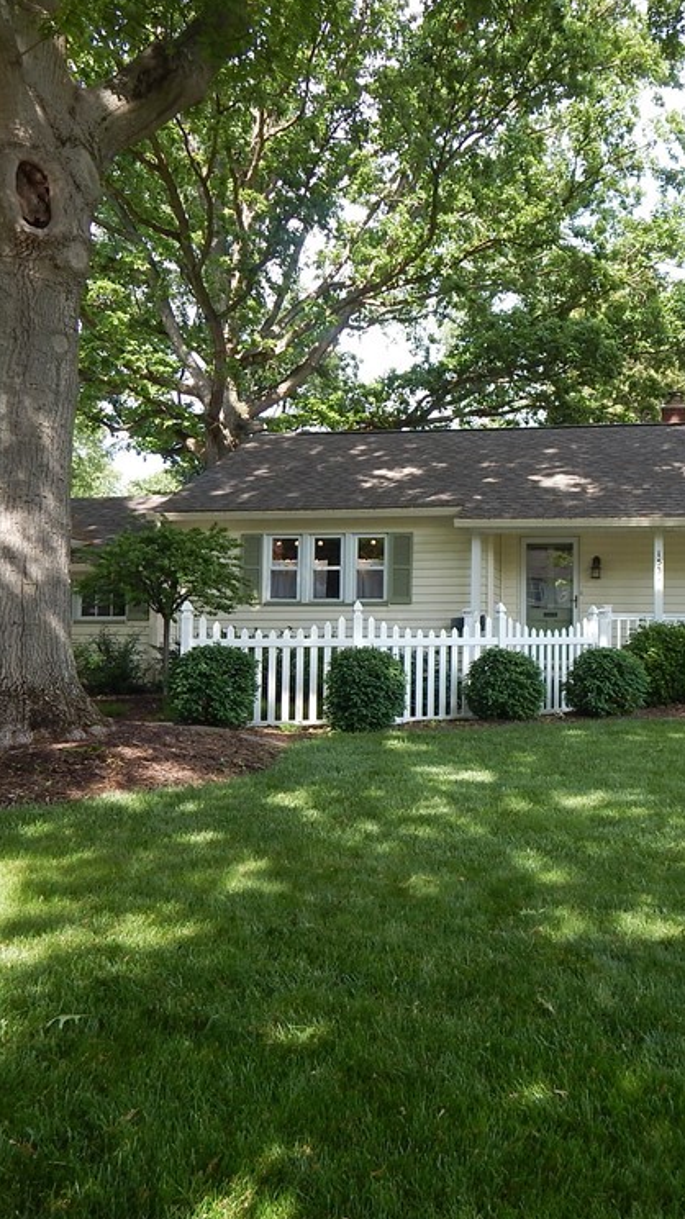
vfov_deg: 59.5
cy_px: 619
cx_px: 508
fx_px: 1067
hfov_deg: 34.9
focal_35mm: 33
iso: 125
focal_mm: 4
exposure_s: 1/250
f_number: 3
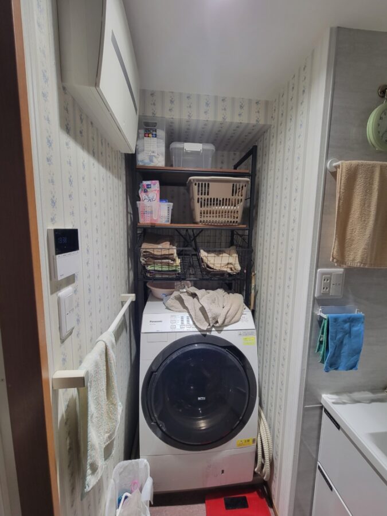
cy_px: 258
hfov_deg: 89.9
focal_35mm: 13
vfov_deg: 106.2
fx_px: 194
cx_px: 194
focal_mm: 2.2
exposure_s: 1/50.3
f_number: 2.2
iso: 125
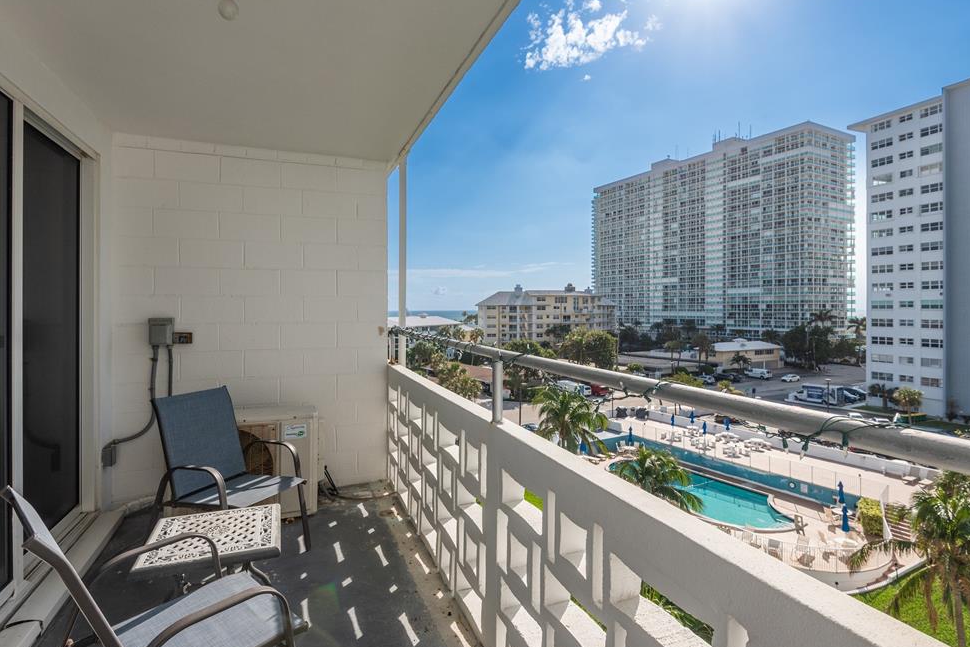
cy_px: 332
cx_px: 479
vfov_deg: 64.6
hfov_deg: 86.9
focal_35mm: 19
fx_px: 512
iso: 250
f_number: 8
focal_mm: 18
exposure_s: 1/1600
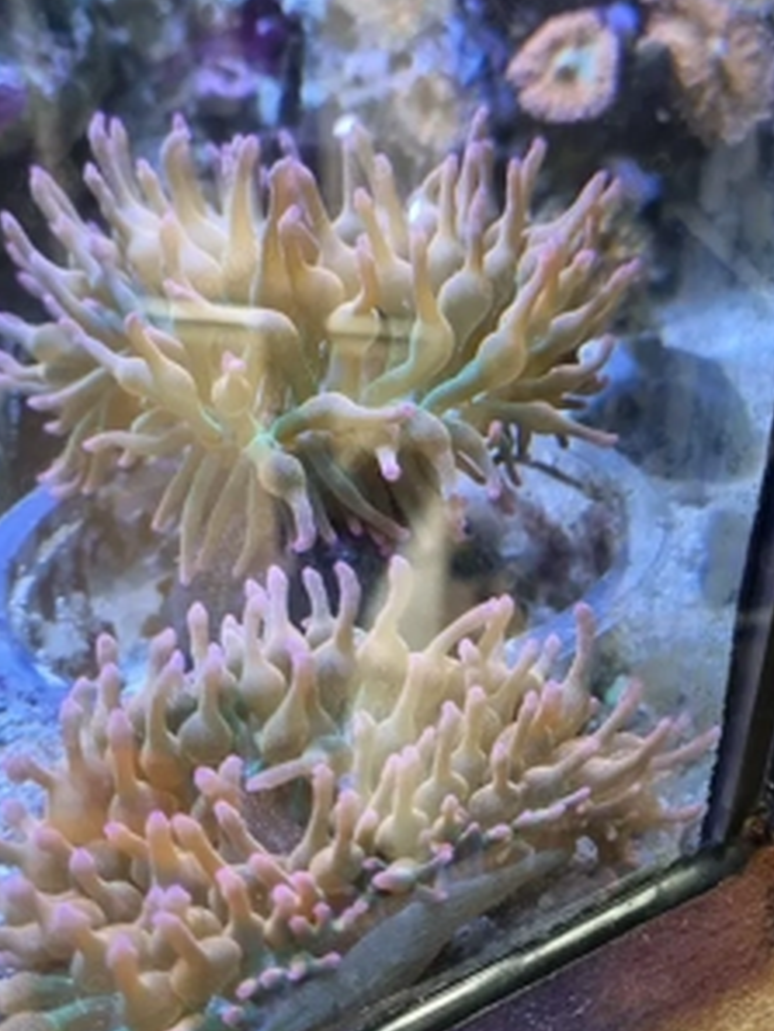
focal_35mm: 35
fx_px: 1043
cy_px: 528
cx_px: 333
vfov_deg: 52.6
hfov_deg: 40.6
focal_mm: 5.4
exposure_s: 1/100
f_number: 1.8
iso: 250
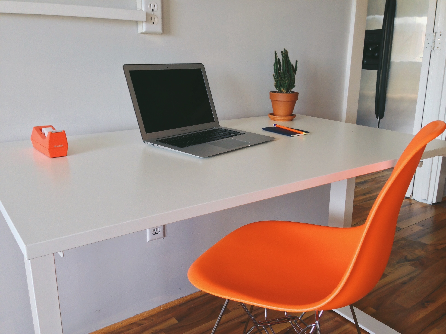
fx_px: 425
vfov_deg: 42.9
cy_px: 167
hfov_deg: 55.4
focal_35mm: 33
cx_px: 223
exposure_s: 1/40
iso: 64
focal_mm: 4.12
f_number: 2.4
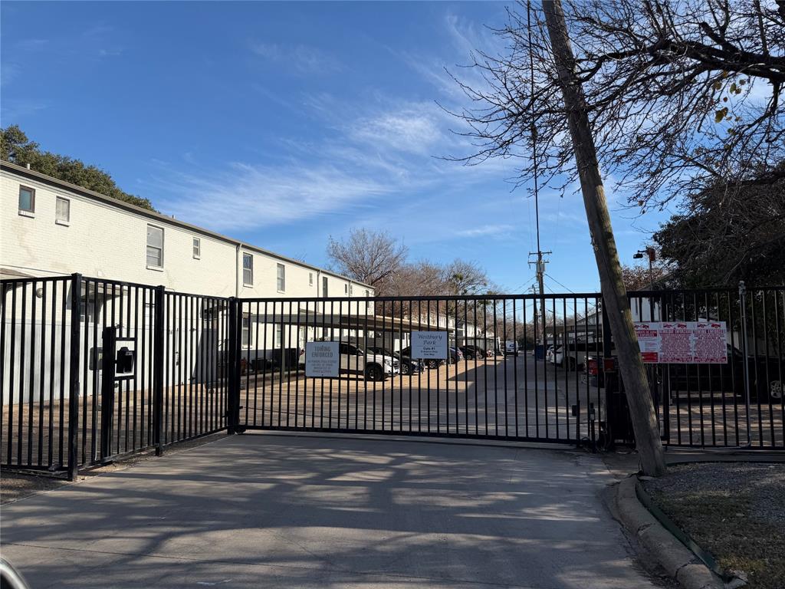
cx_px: 392
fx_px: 544
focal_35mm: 24
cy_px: 294
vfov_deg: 56.8
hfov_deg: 71.6
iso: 80
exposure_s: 1/4673
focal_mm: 6.76
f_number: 1.78
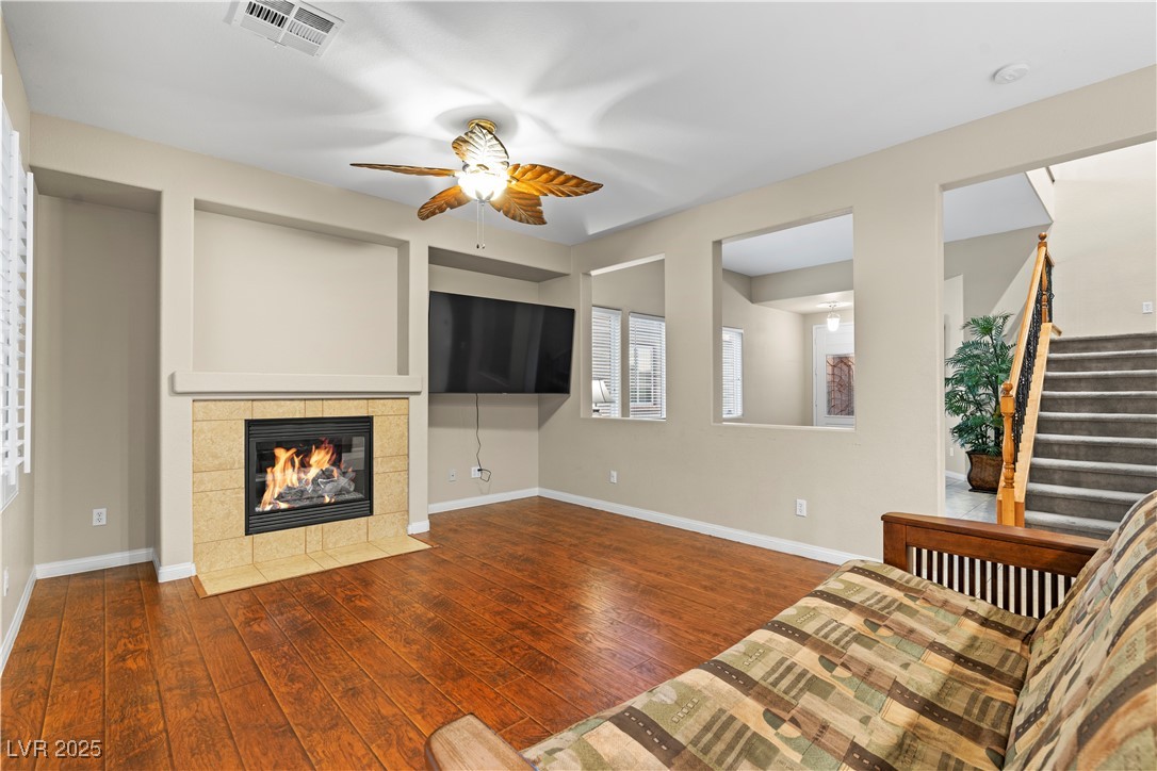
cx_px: 578
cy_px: 386
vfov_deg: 73.7
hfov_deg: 96.7
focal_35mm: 16
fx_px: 514
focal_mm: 16
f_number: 8
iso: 200
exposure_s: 4
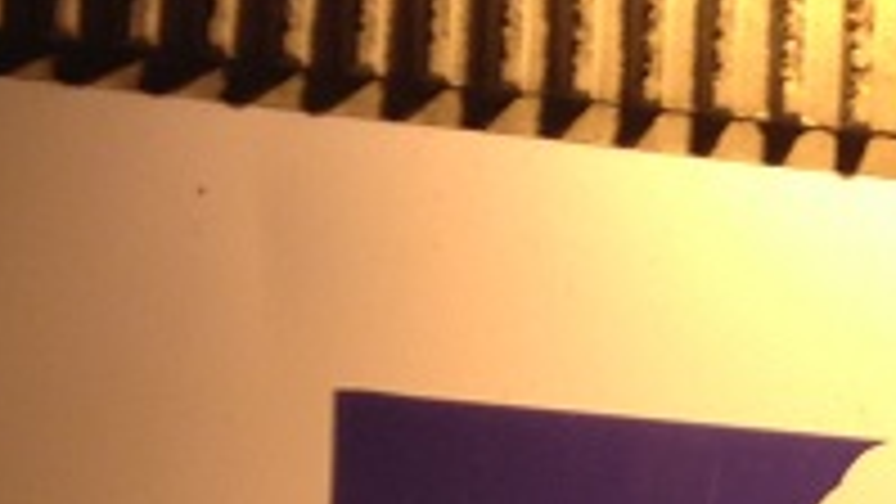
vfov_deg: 6.1
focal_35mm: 192
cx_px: 1027
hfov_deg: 11.0
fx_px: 4562
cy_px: 1048
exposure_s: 1/24
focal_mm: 4.28
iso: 50
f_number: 2.4
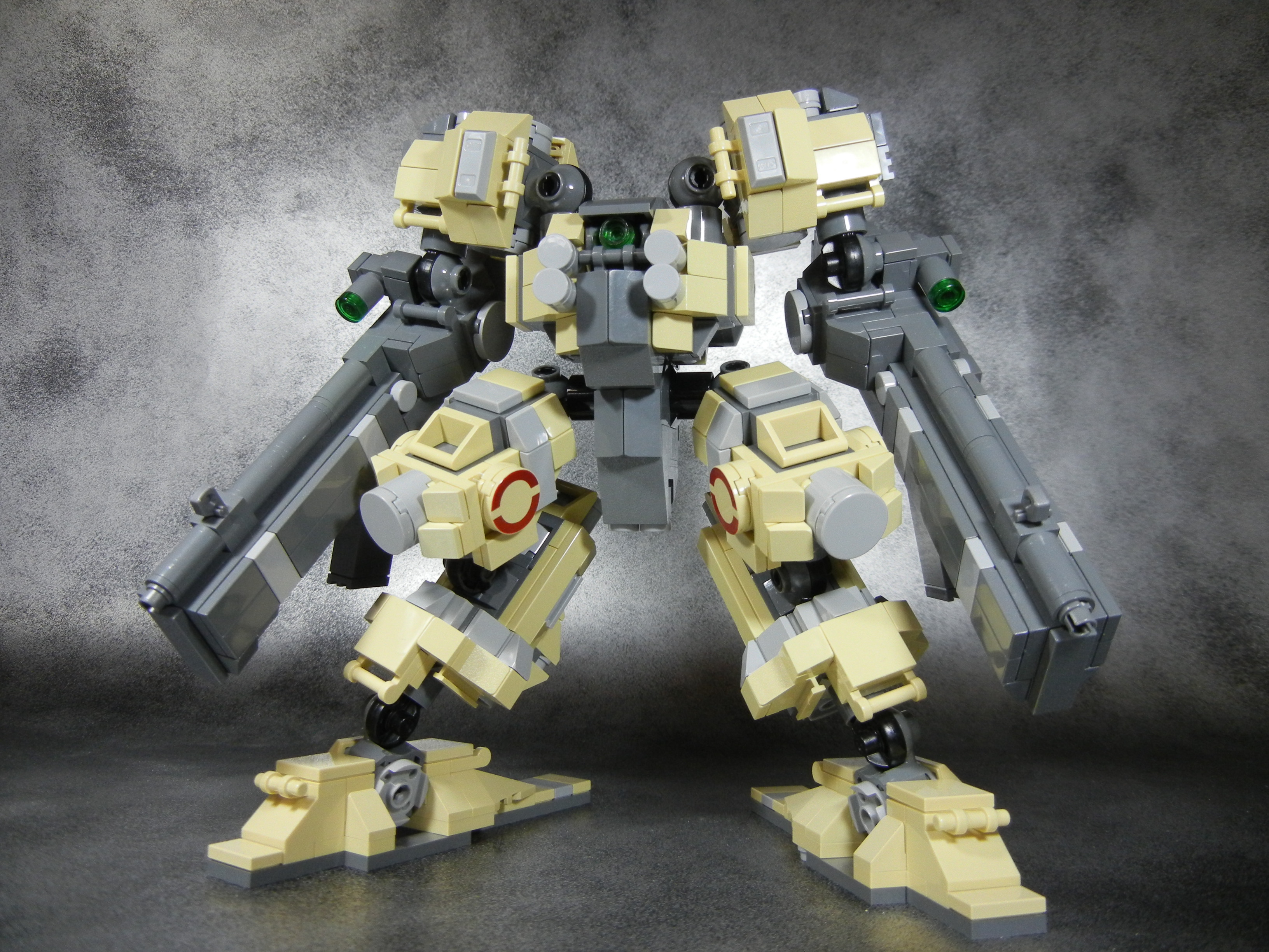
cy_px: 476
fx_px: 1100
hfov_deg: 60.0
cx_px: 634
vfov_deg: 46.8
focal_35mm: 30
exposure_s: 1/73.3
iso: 400
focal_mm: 5.4
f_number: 3.5
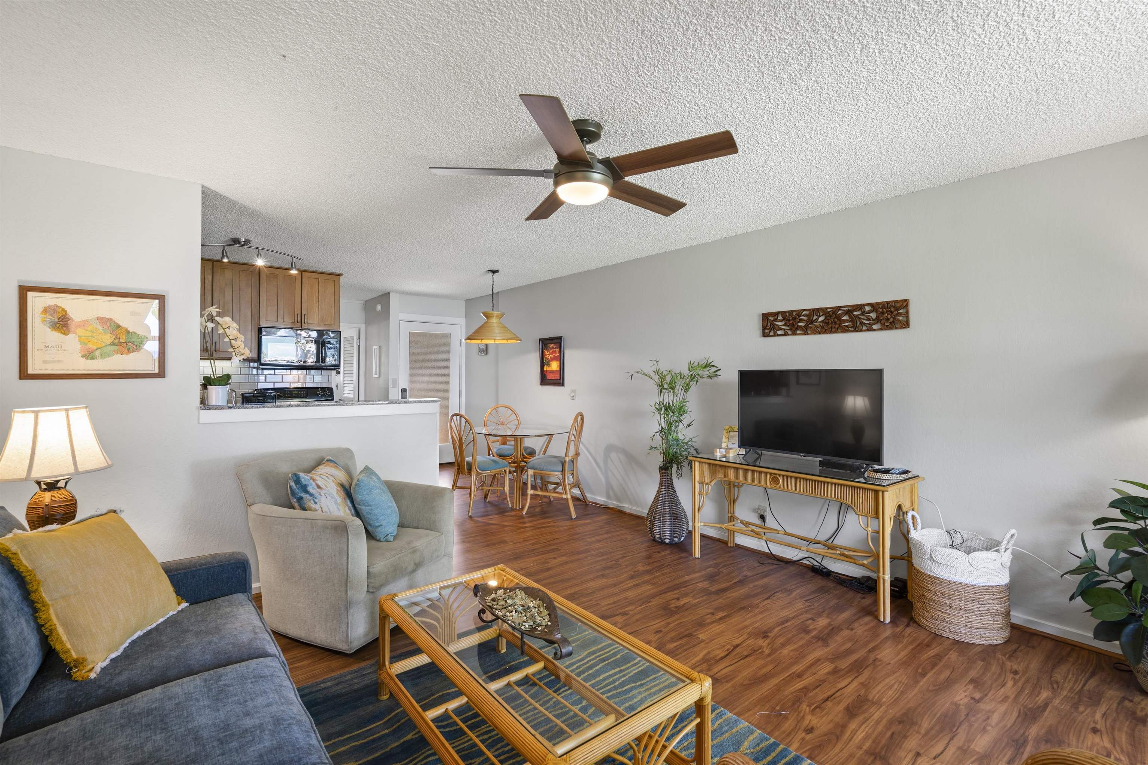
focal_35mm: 16
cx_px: 574
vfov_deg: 73.7
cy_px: 382
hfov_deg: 96.7
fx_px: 510
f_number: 8
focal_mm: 16
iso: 100
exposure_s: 1/3
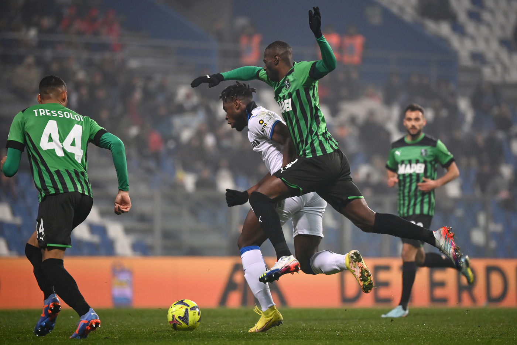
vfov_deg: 4.3
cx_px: 258
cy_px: 172
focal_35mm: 320
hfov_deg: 6.4
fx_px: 4595
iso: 2500
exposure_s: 1/1600
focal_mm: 320
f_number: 4
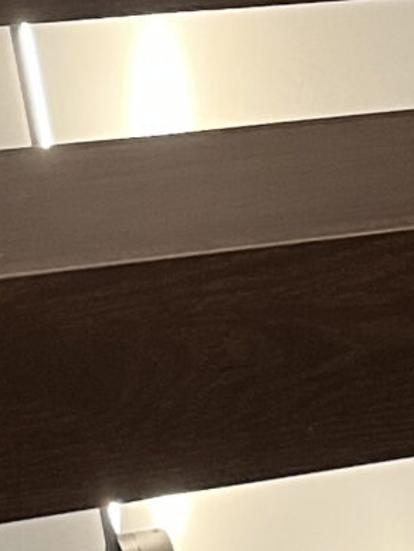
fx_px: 2725
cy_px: 0
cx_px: 413
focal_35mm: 171
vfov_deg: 11.4
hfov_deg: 8.6
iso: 320
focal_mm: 5.1
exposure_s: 1/60
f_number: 1.6
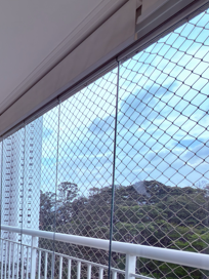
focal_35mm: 33
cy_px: 217
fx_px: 266
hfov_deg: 28.2
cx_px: -104
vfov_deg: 52.3
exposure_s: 1/260
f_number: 2.2
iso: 20
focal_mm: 2.22
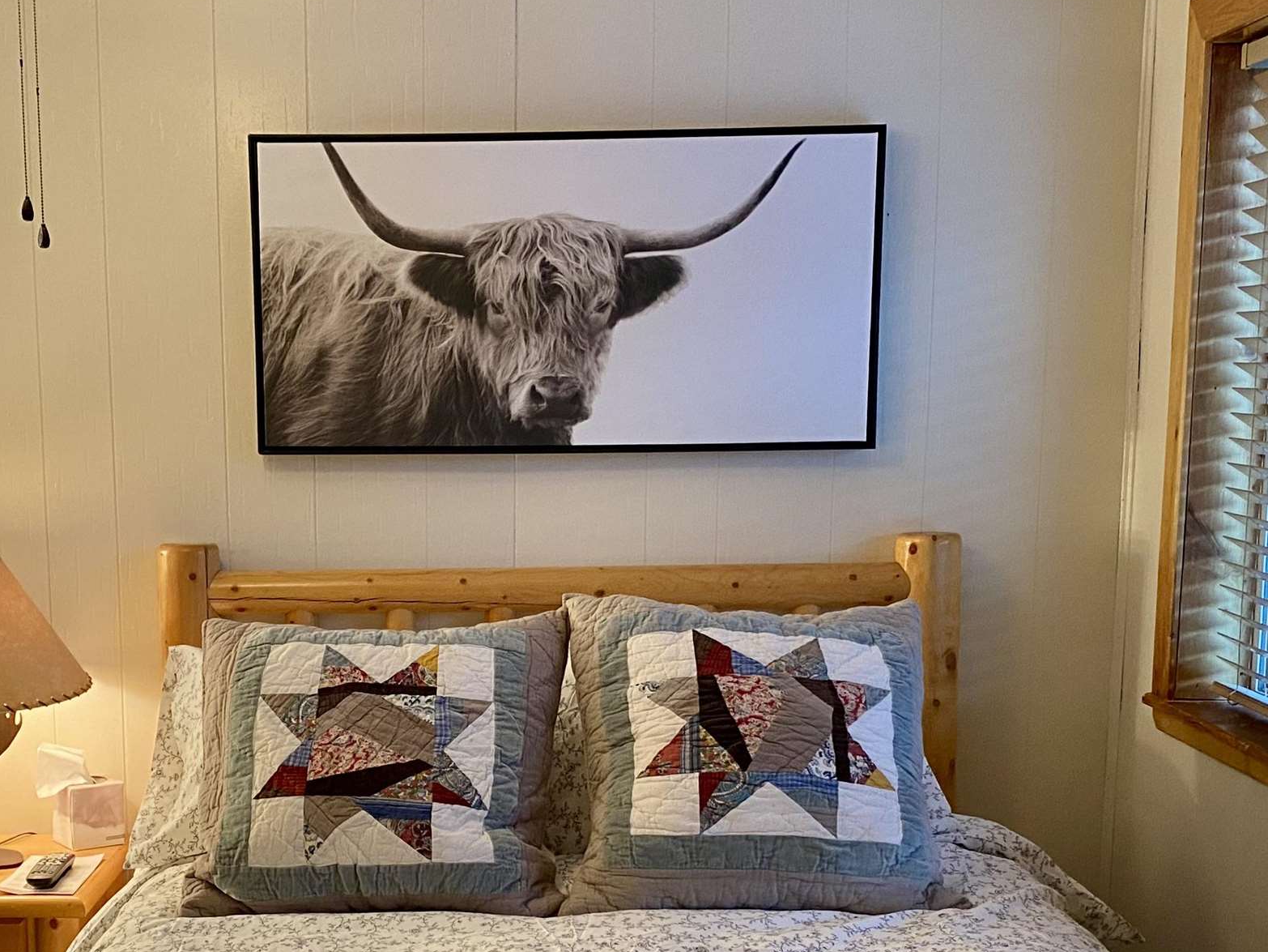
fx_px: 1868
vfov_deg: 28.2
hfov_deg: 37.1
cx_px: 426
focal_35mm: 51
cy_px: 715
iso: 250
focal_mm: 4.25
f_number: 1.8
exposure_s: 1/60
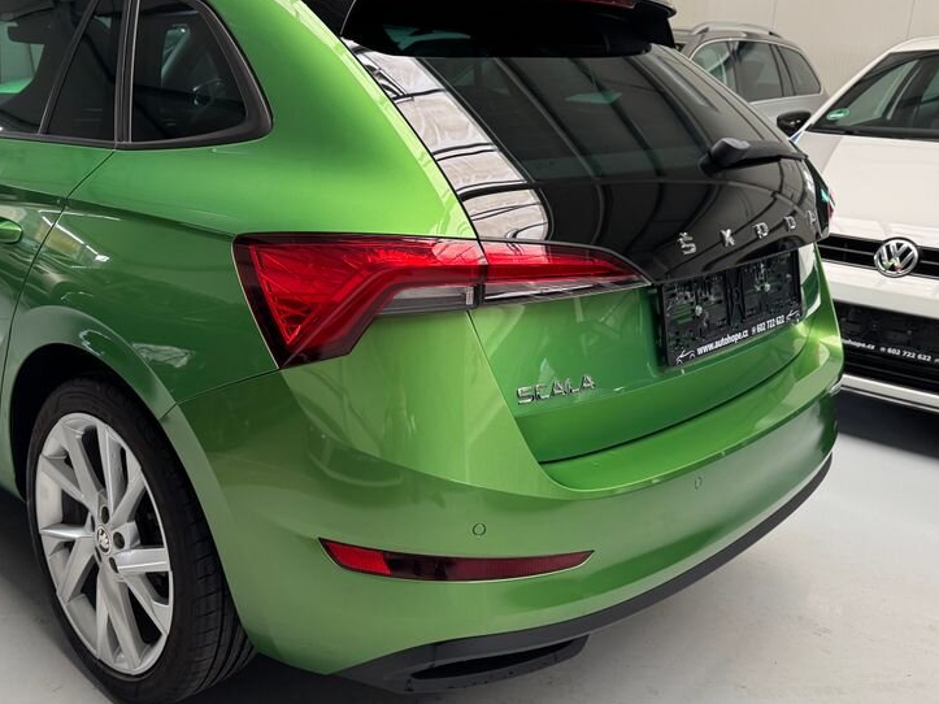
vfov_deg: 41.7
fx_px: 922
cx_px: 321
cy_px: 314
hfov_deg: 53.0
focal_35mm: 34
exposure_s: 1/62
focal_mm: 6.76
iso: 200
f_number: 1.78
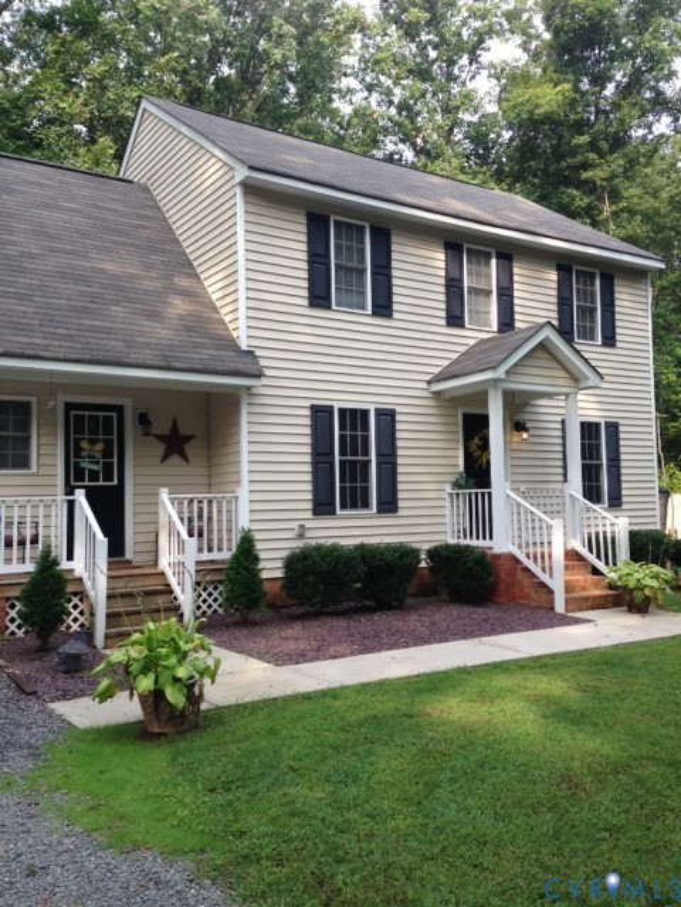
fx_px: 866
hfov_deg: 42.9
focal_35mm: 33
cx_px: 340
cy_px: 454
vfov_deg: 55.4
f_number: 2.4
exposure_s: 1/288
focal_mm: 4.13
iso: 50
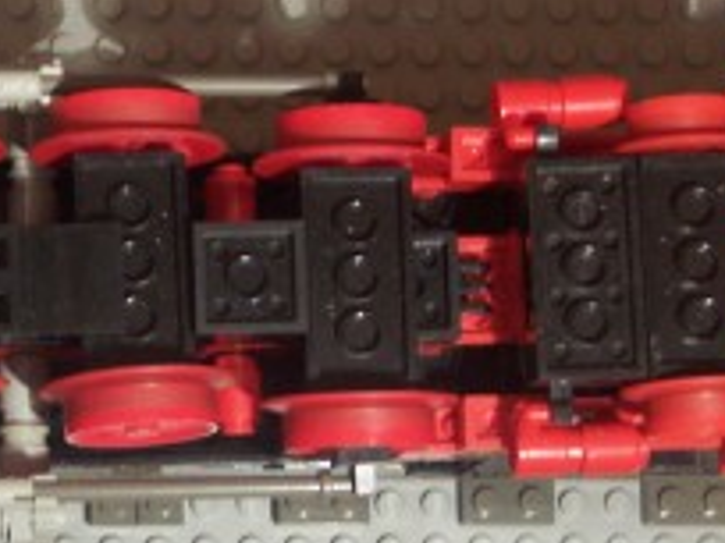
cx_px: 64
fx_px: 3414
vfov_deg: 9.1
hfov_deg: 12.0
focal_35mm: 163
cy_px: 344
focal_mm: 12.8
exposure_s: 1/8
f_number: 4
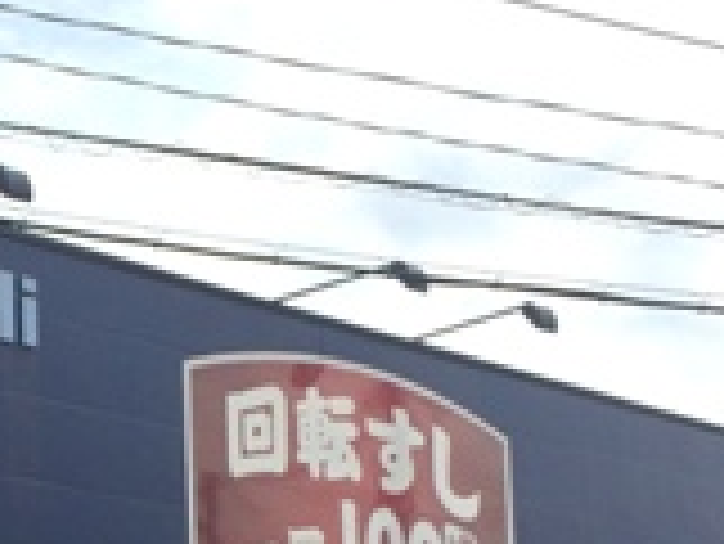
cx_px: -108
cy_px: 643
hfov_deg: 16.5
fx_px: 2407
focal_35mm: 115
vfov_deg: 12.6
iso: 32
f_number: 2.2
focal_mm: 4.15
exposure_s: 1/3165
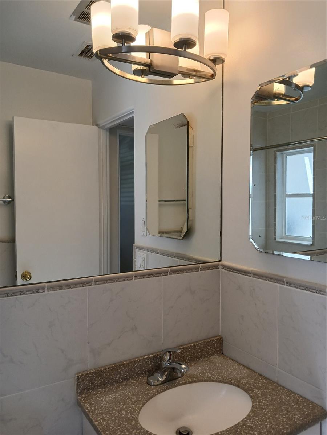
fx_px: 340
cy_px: 218
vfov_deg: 65.3
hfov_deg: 51.4
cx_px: 164
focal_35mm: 27
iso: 64
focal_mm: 4
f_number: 1.8
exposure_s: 1/60
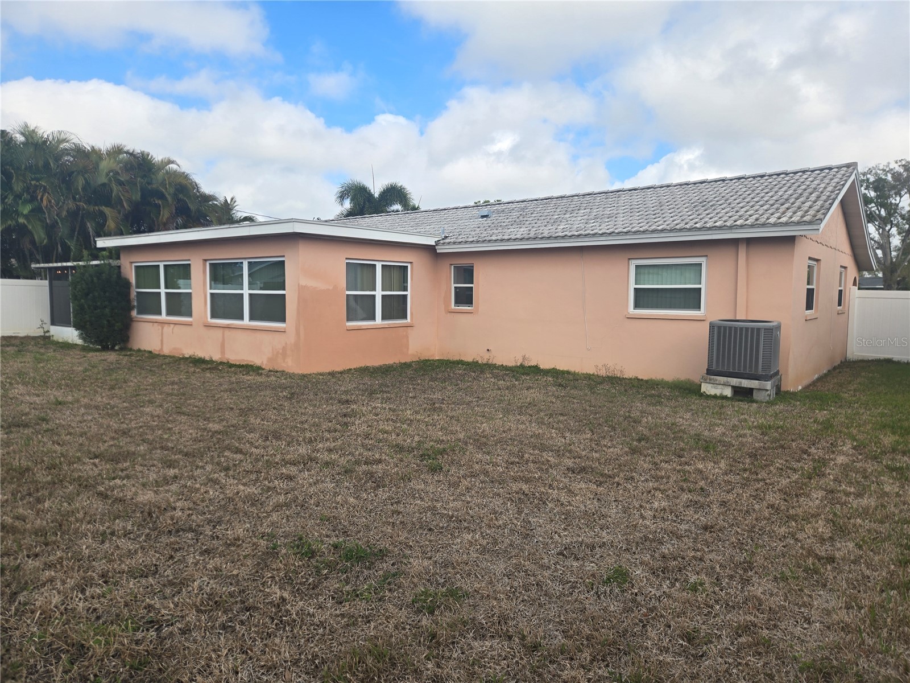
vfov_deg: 58.9
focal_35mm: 23
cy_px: 342
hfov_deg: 73.9
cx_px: 455
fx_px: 605
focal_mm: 5.4
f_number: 1.8
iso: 25
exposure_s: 1/1129
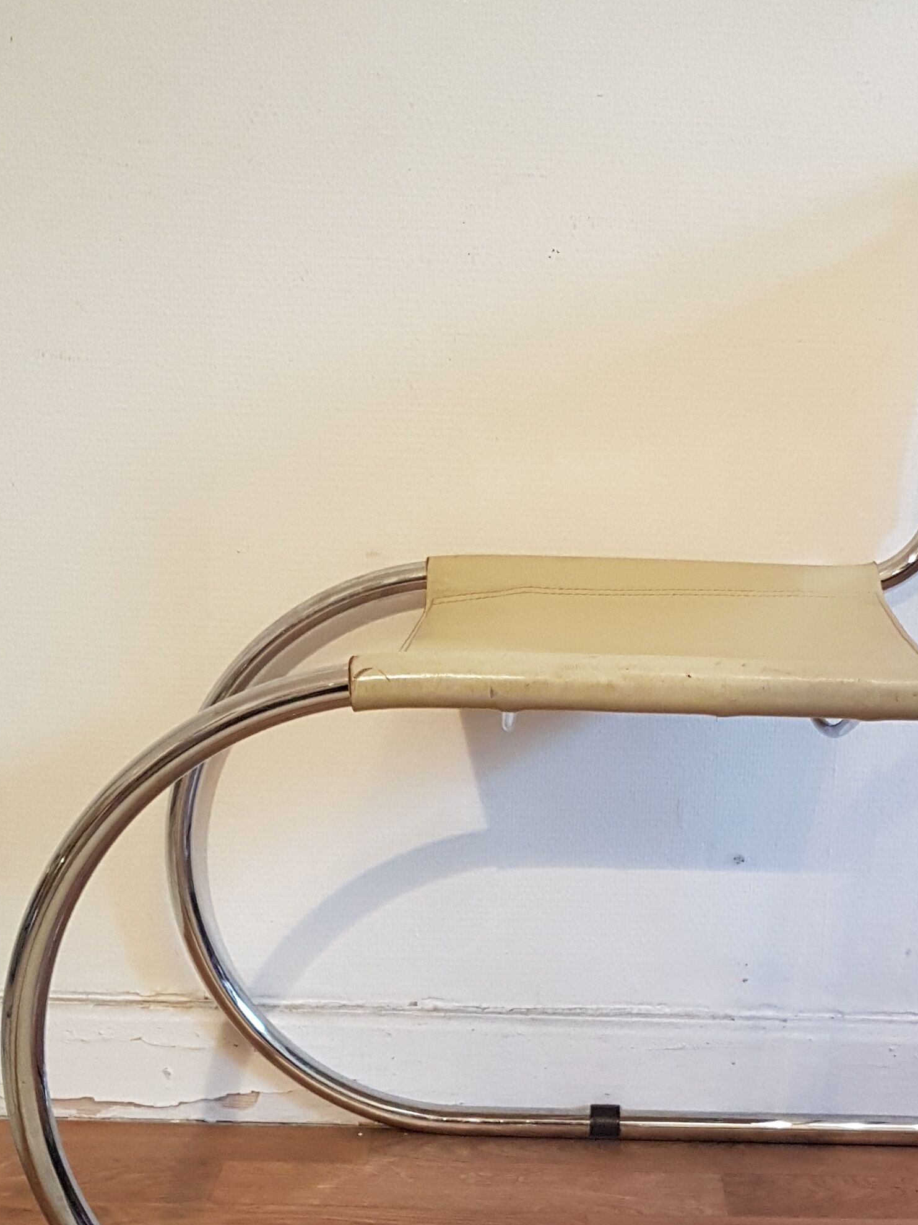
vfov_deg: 35.7
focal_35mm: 53
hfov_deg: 27.1
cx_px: 699
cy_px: 856
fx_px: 1874
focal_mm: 4.2
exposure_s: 1/25
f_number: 1.7
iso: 200
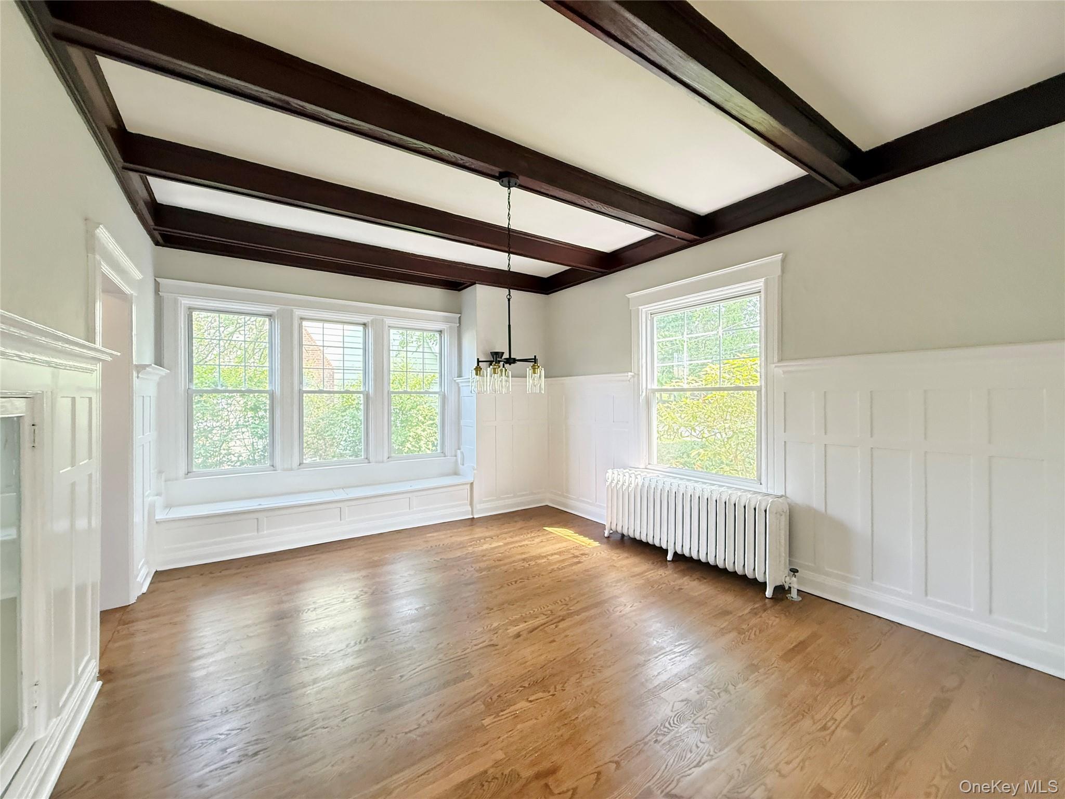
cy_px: 400
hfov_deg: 102.1
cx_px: 532
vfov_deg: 85.7
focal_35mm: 14
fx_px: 431
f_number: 2.2
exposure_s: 1/79
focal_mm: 2.22
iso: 400
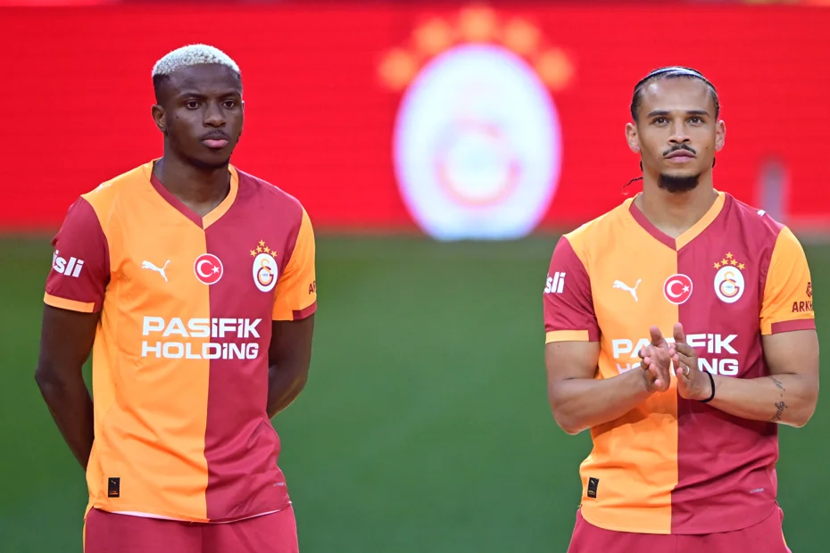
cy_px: 276
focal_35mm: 840
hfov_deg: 2.5
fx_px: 19365
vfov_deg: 1.6
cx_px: 415
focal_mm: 560
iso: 2000
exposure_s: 1/500
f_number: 4
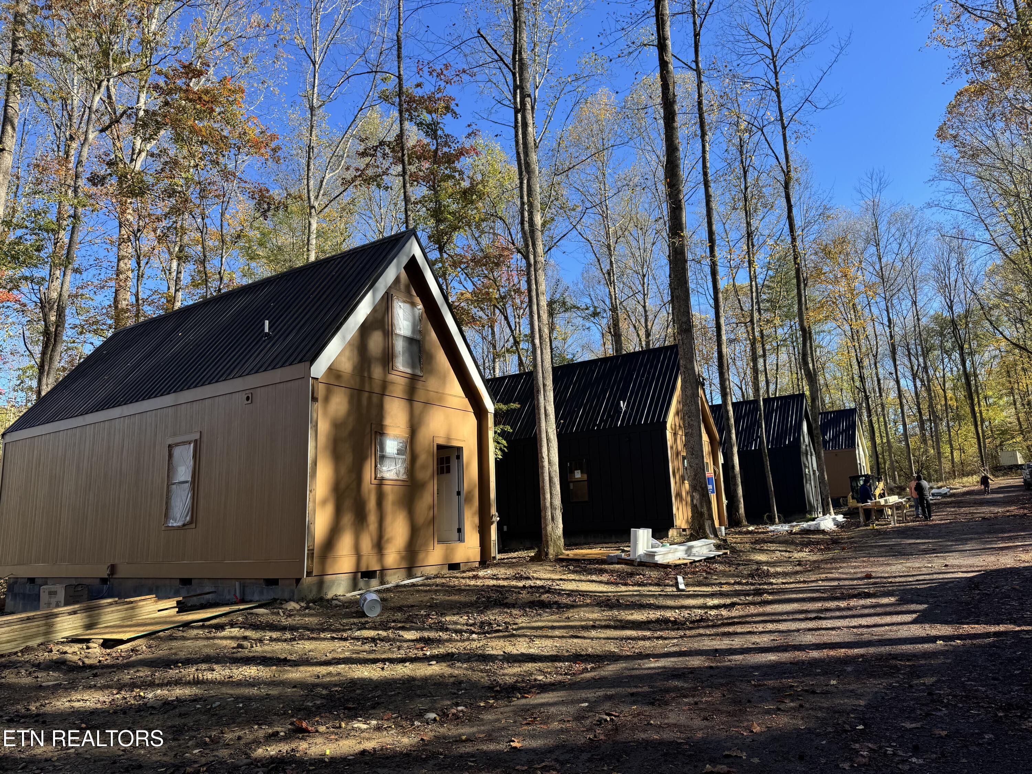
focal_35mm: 24
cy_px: 387
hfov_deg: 71.6
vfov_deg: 56.8
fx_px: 716
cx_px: 516
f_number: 1.78
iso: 80
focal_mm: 6.76
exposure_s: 1/1238
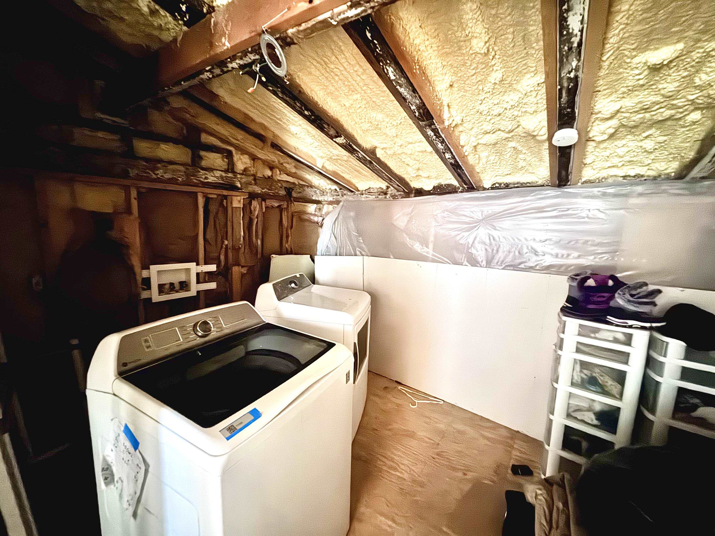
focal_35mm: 14
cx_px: 358
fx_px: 289
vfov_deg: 85.7
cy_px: 268
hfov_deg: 102.1
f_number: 2.2
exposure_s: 1/4
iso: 2000
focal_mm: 2.22
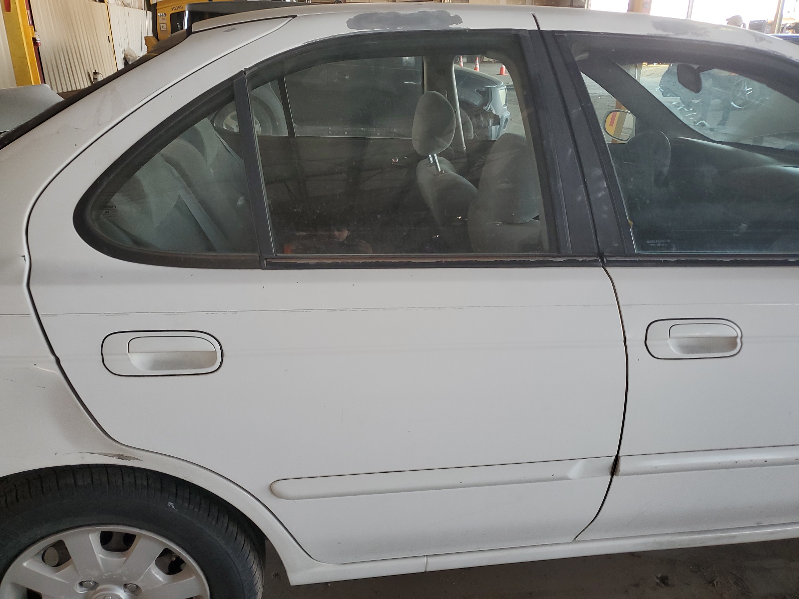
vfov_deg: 53.1
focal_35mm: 26
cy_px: 300
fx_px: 600
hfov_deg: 67.3
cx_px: 400
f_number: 1.5
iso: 67
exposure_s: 1/120
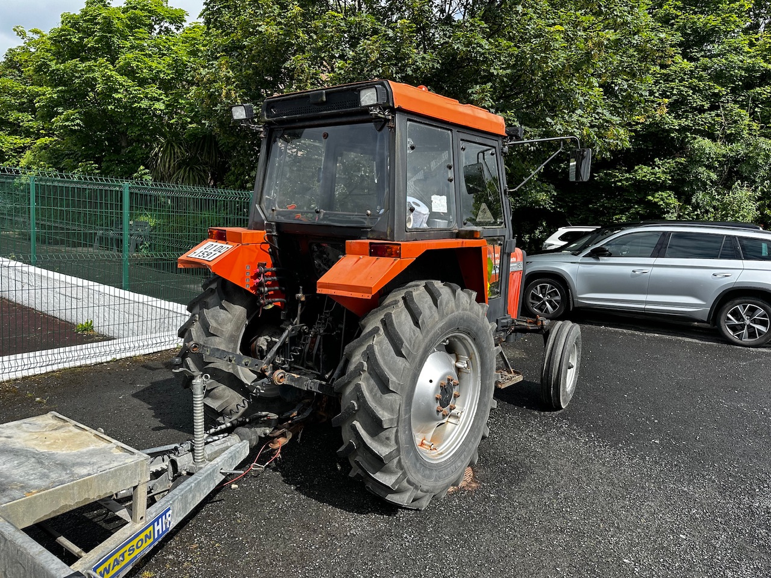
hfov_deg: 71.6
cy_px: 289
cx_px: 386
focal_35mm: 24
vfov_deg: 56.8
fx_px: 535
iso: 80
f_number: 1.78
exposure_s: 1/2809
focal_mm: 6.86
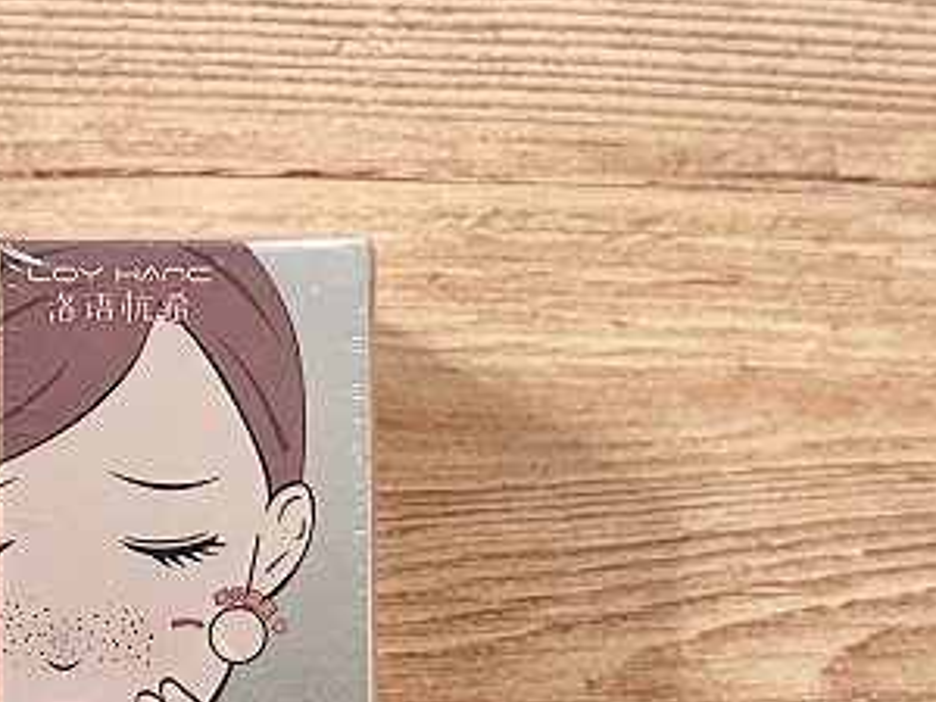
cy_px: 749
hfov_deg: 33.4
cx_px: 197
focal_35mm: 56
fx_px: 1514
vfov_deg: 24.5
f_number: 1.78
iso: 320
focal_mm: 6.86
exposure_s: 1/60
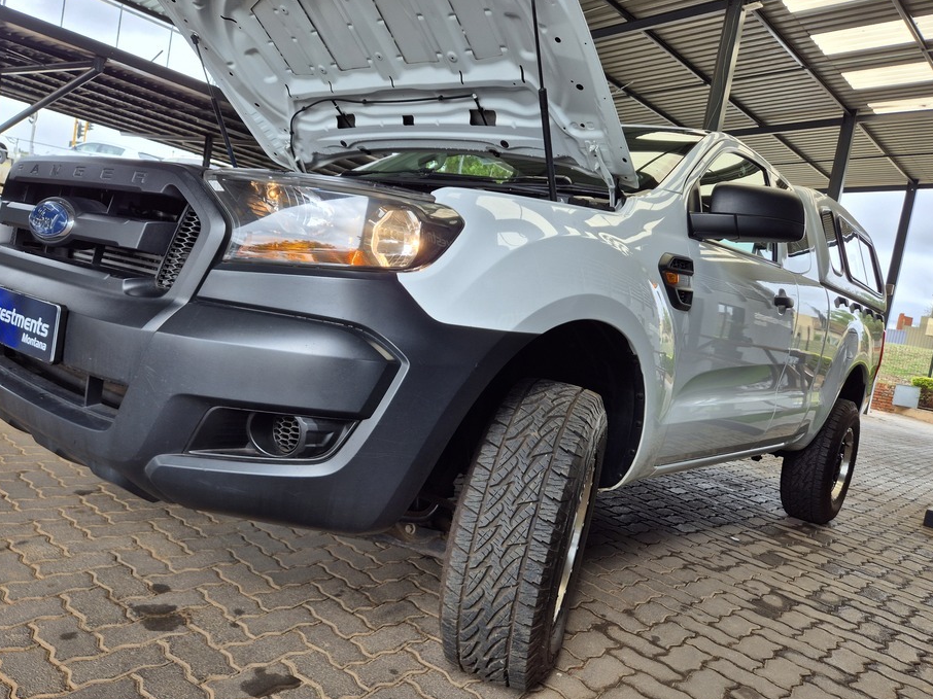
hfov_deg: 67.3
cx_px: 453
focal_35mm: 26
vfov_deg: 53.0
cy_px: 366
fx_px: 701
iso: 25
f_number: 1.8
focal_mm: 5.4
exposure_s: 1/424
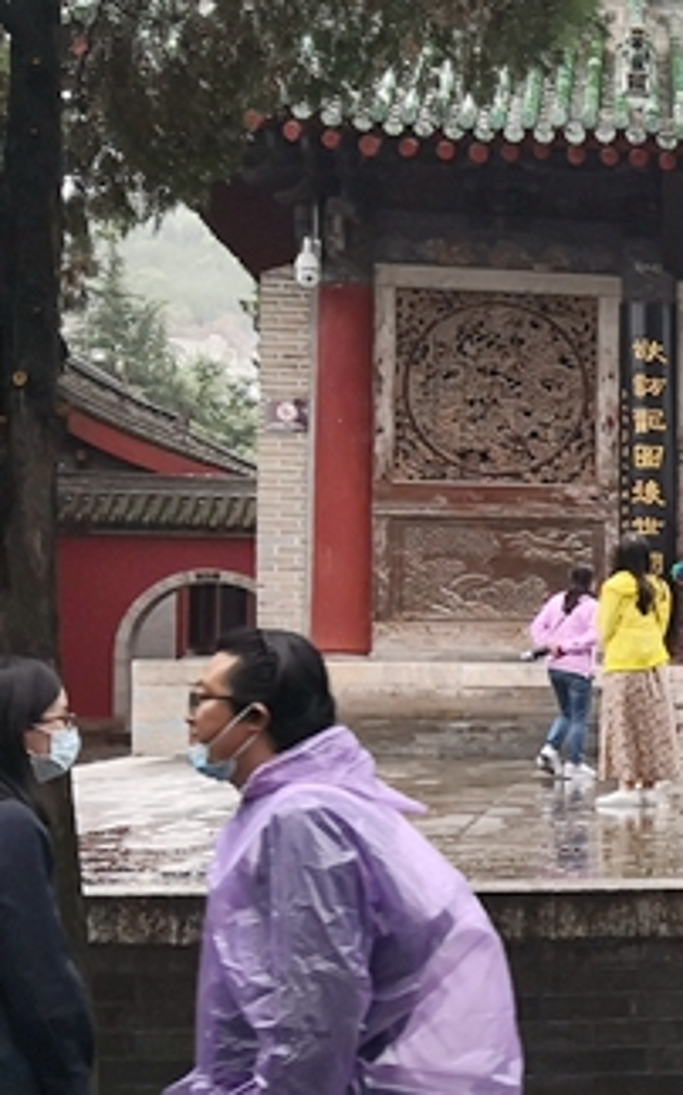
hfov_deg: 13.5
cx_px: 1332
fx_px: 2506
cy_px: 647
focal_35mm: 84
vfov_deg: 24.6
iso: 160
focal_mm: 3.95
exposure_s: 1/100
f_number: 1.6
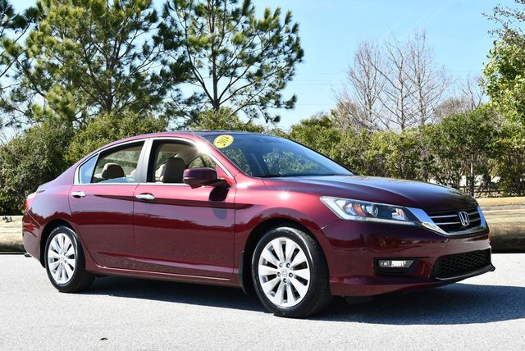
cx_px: 262
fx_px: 701
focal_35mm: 48
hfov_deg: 41.1
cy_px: 176
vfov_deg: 28.1
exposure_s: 1/250
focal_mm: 24
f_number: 8
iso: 180
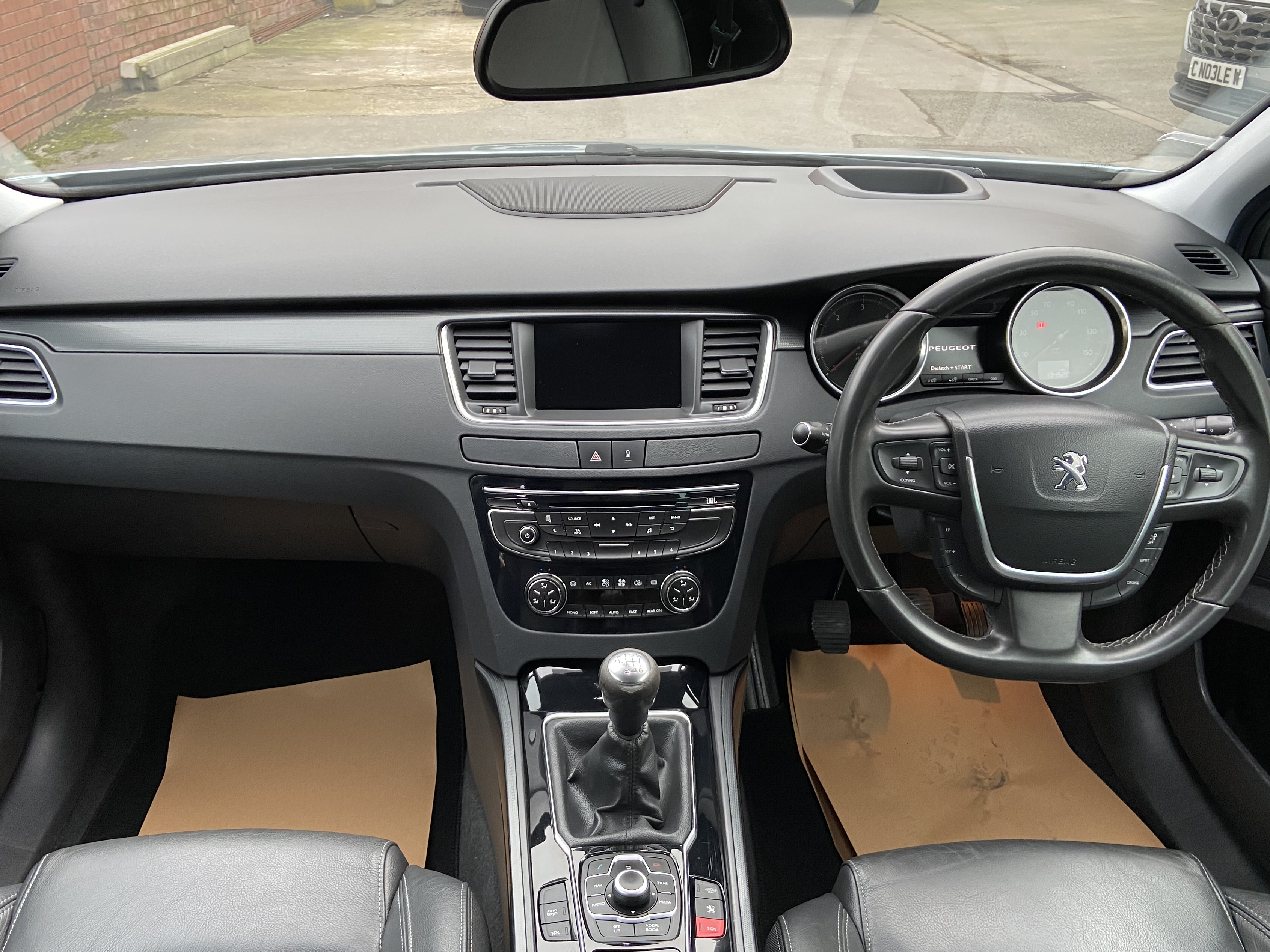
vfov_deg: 45.4
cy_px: 508
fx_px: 1137
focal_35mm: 31
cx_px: 593
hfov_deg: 58.3
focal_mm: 4.25
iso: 125
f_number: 1.8
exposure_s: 1/92
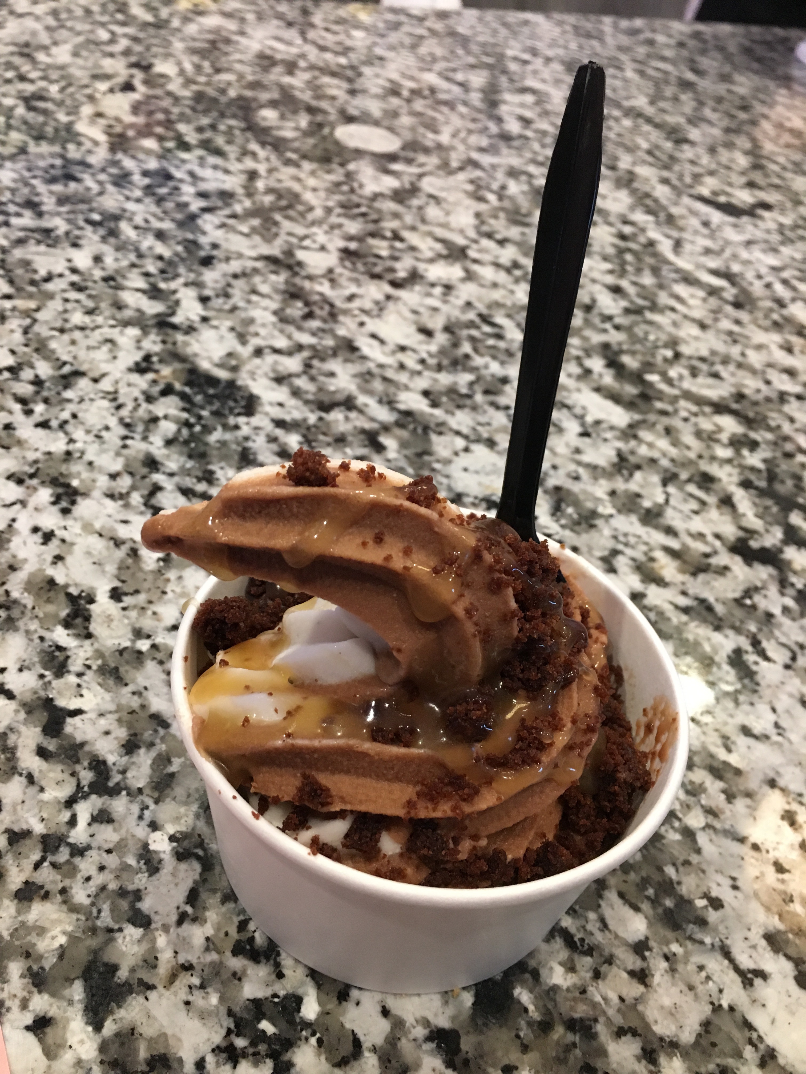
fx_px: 900
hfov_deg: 48.2
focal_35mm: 29
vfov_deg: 61.7
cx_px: 403
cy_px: 537
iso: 160
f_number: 2.2
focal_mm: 4.15
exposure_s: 1/30
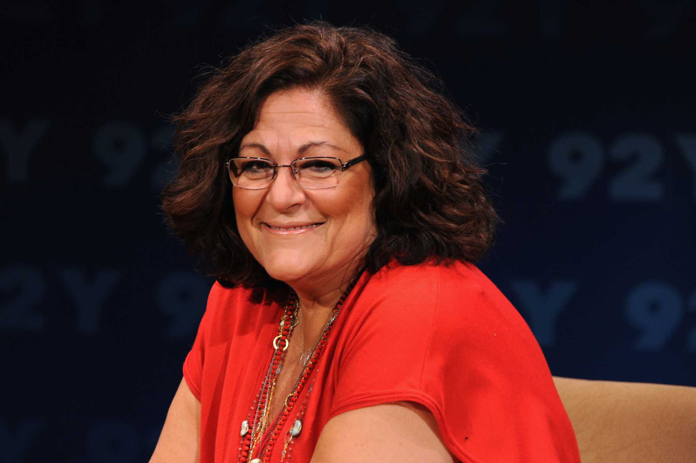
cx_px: 348
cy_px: 232
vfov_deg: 6.5
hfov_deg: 9.8
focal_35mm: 210
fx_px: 4057
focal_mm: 210
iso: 2000
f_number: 5.6
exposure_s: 1/80
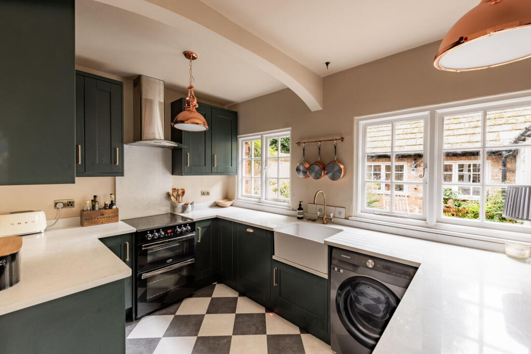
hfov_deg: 104.2
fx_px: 207
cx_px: 266
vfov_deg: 81.2
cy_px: 177
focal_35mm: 14
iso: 200
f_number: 9
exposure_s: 1/40
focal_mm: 14
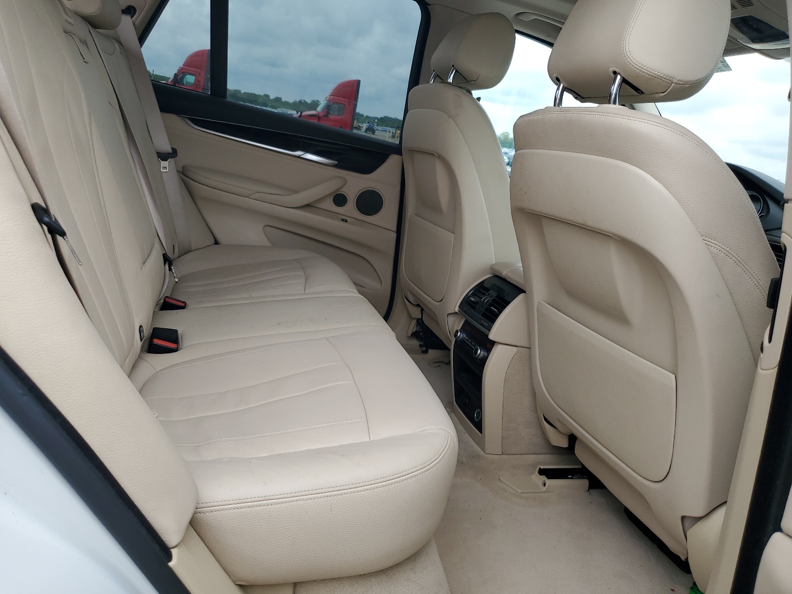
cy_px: 297
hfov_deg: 67.3
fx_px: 595
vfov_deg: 53.1
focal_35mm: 26
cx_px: 396
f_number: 1.5
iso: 50
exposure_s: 1/909
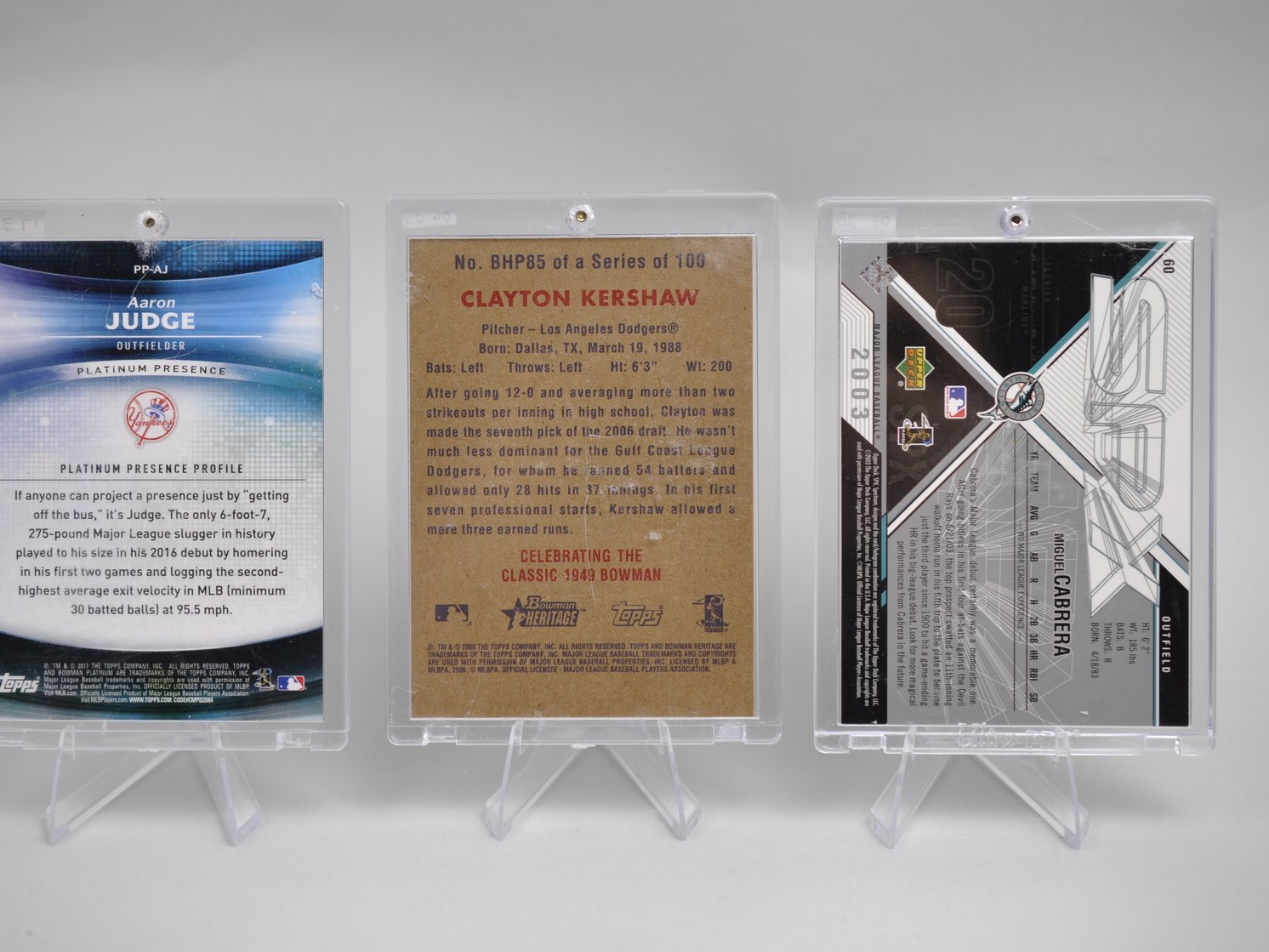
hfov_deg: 29.4
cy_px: 481
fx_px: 2420
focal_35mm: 66
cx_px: 586
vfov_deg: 22.3
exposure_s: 1/60
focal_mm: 40
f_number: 4
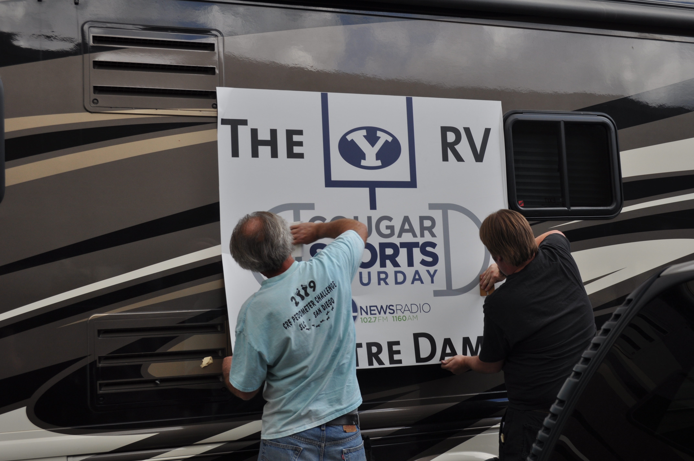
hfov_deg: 41.2
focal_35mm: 48
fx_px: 924
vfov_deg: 28.0
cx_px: 347
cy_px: 230
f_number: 6.3
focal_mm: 32
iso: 200
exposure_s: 1/160
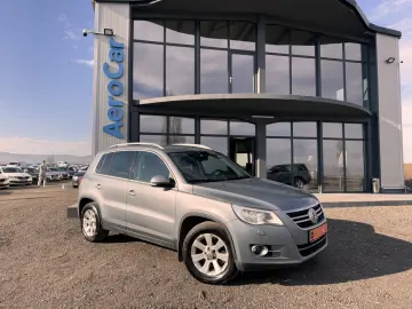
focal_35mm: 24
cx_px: 206
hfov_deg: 71.6
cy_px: 154
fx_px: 286
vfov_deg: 56.8
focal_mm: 6.76
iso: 80
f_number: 1.78
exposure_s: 1/2833
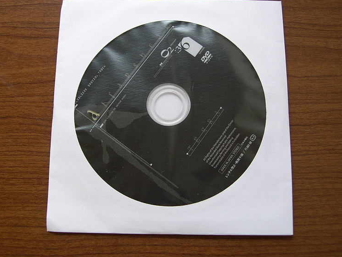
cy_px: 119
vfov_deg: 35.1
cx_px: 161
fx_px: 405
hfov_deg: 45.7
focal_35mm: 41
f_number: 2.8
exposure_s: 1/30
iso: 100
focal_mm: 8
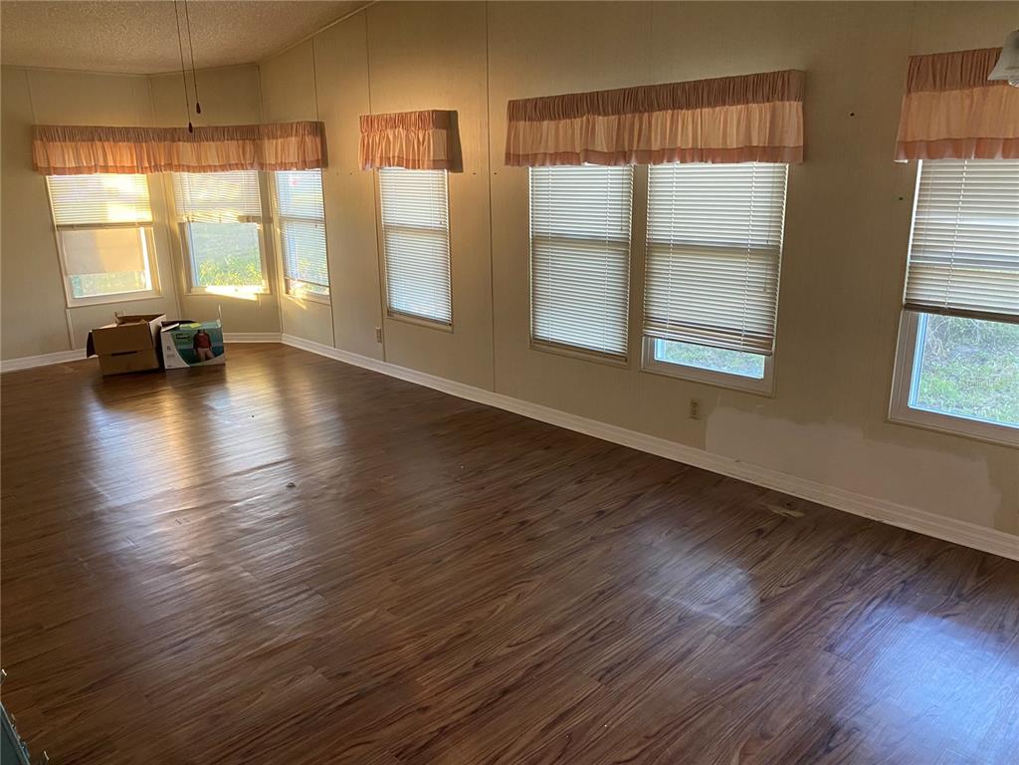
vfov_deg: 53.1
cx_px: 510
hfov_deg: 67.3
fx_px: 765
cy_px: 382
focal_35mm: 26
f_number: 1.8
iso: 400
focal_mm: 4.25
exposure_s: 1/60
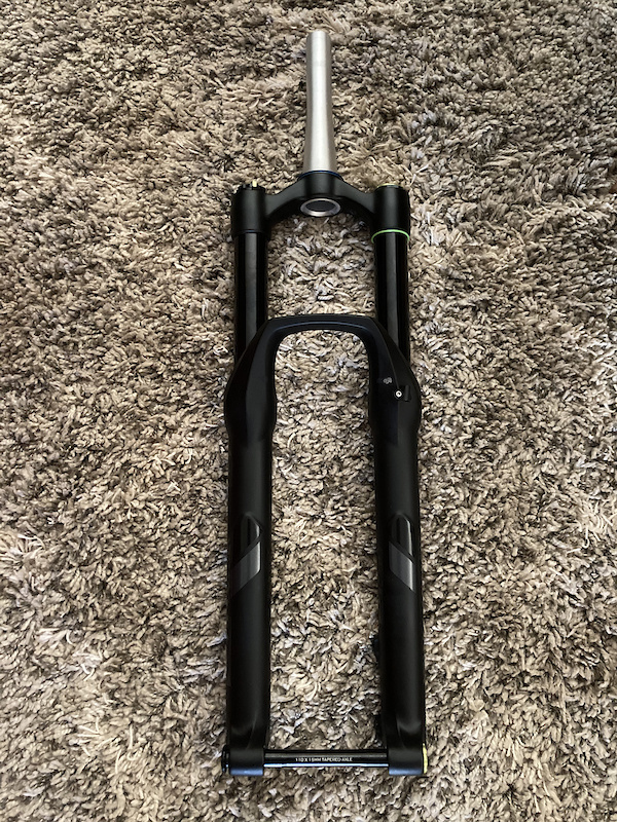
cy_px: 411
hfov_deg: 49.7
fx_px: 665
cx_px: 308
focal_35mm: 28
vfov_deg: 63.4
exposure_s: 1/23
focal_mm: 3.99
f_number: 1.8
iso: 640
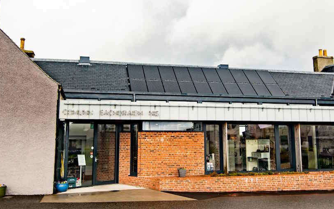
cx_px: 174
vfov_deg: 32.6
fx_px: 355
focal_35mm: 39
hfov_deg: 50.4
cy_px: 75
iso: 100
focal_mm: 16
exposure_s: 1/1000
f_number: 4
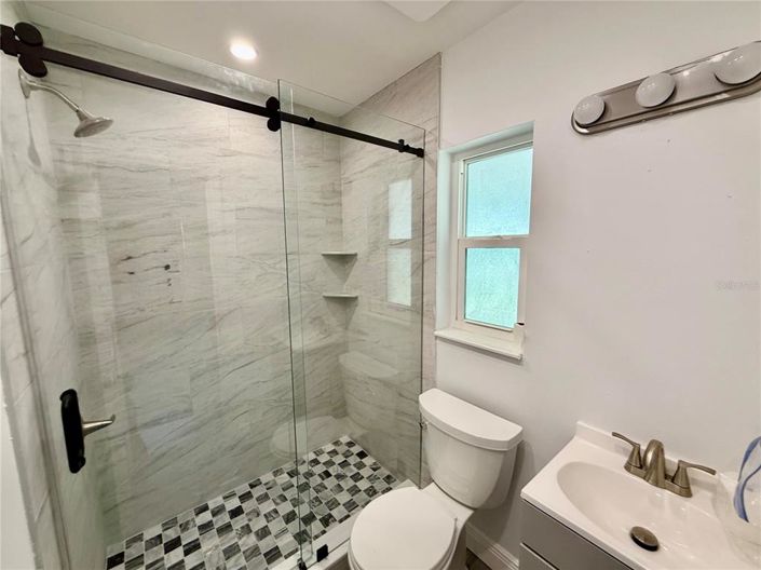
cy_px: 285
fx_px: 308
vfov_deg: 85.6
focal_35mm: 14
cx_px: 380
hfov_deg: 102.1
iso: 100
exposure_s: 1/120
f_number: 2.2
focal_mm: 2.22
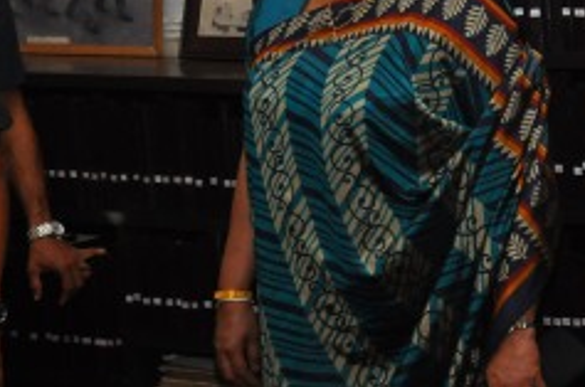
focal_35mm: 129
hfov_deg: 15.3
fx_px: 2092
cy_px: 69
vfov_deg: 10.5
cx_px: 736
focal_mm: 34
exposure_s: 1/125
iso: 1000
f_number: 8
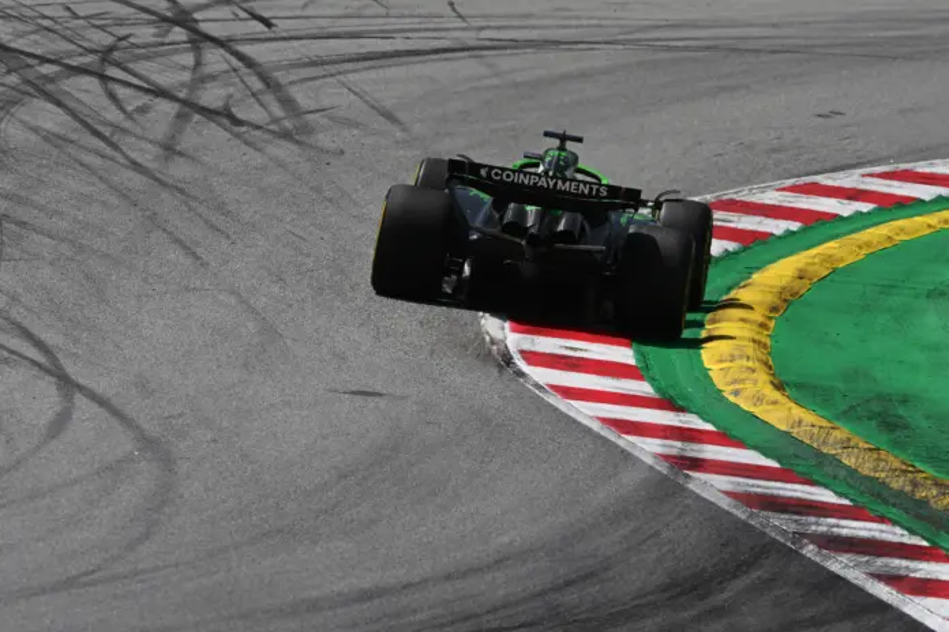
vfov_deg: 2.3
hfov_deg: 3.4
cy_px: 316
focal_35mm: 600
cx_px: 474
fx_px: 15815
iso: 400
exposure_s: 1/2000
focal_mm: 400
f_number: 10
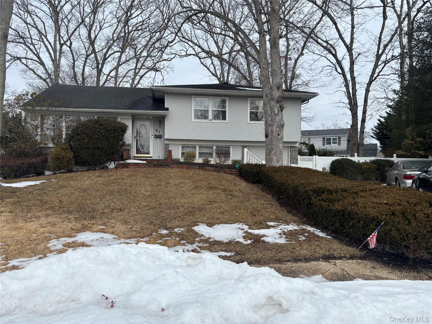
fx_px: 324
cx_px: 216
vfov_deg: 53.1
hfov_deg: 67.3
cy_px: 162
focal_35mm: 26
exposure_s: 1/3106
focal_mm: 5.96
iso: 50
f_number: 1.6
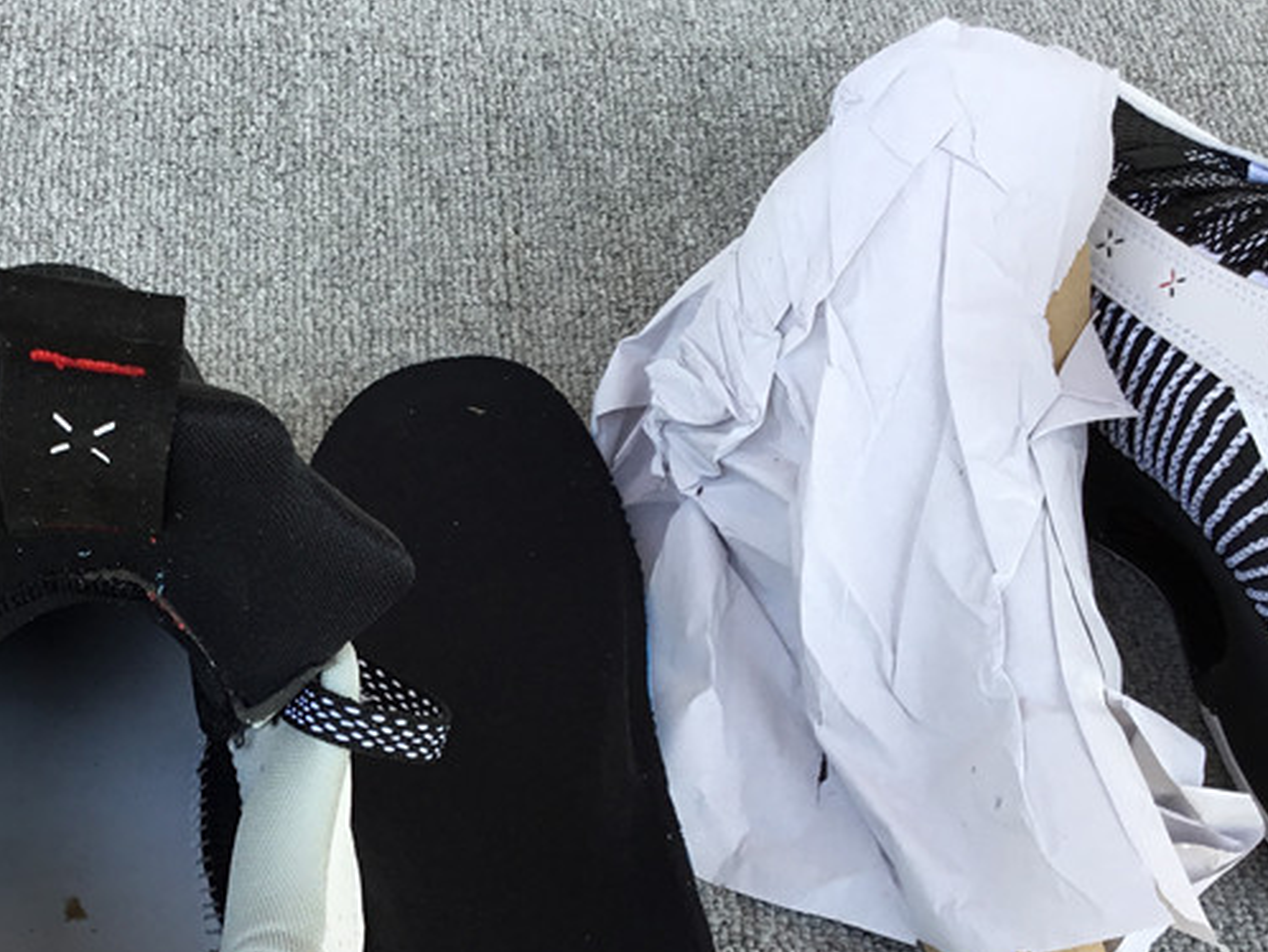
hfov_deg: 33.5
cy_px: 729
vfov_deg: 25.8
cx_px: 283
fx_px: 2052
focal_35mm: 56
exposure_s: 1/110
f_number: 2.4
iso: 25
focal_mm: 3.3
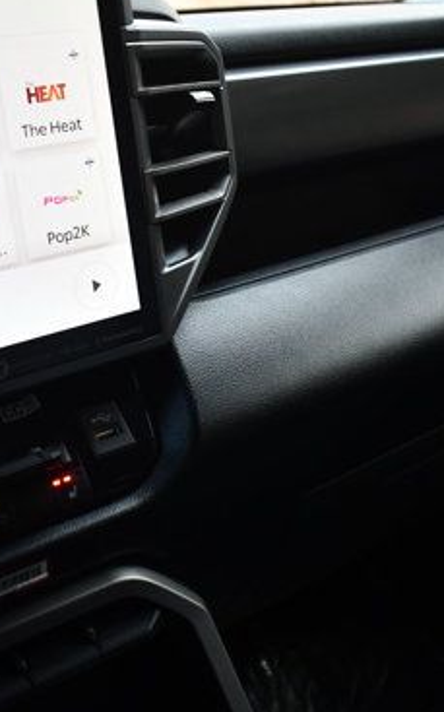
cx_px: 217
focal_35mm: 48
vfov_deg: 41.8
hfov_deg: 26.8
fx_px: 930
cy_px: 327
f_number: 3.5
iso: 800
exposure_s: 1/200
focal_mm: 18
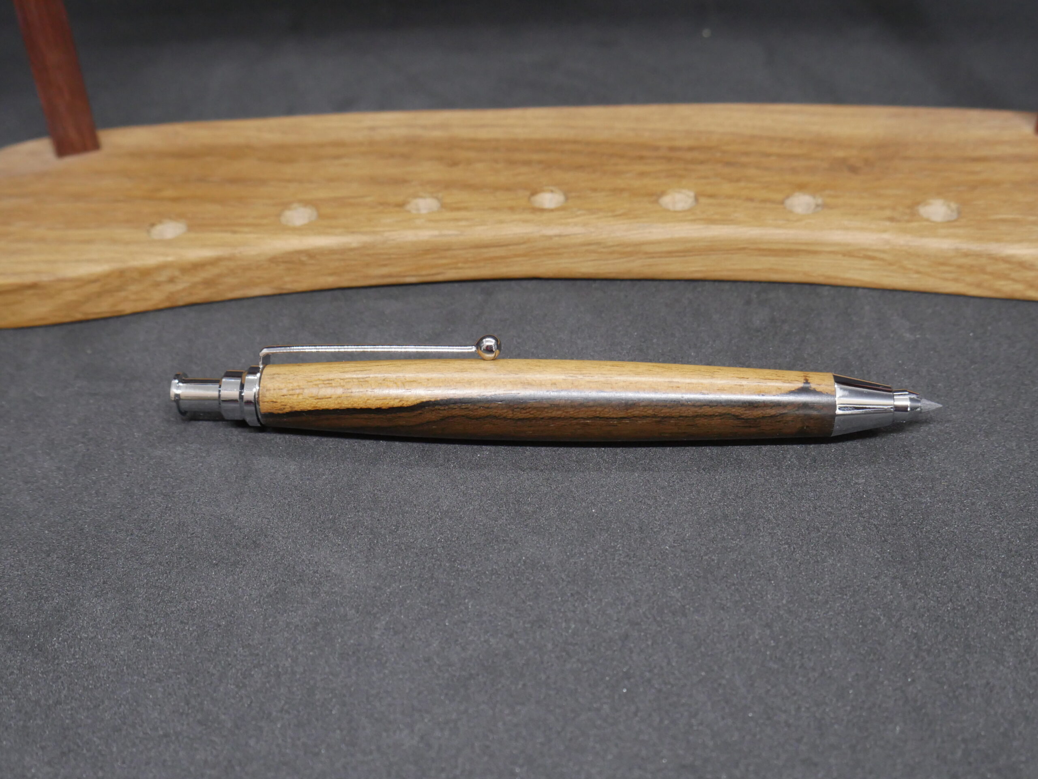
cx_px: 519
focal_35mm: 40
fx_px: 1200
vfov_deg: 36.0
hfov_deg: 46.8
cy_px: 390
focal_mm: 20
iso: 1600
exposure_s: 1/60
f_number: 5.6
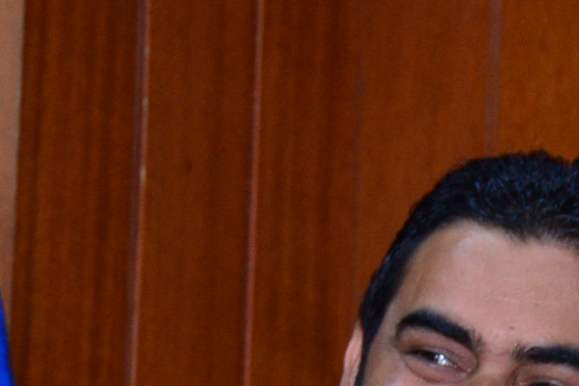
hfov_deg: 6.4
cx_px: 943
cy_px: 843
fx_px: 5085
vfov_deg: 4.3
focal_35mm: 316
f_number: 5
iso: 1600
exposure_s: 1/125
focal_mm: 62
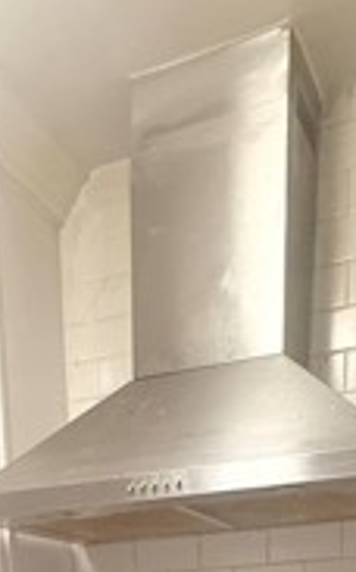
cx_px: 106
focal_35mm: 52
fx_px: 809
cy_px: 819
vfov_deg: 28.4
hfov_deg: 24.6
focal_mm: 2.22
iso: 250
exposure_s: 1/60
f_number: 2.2
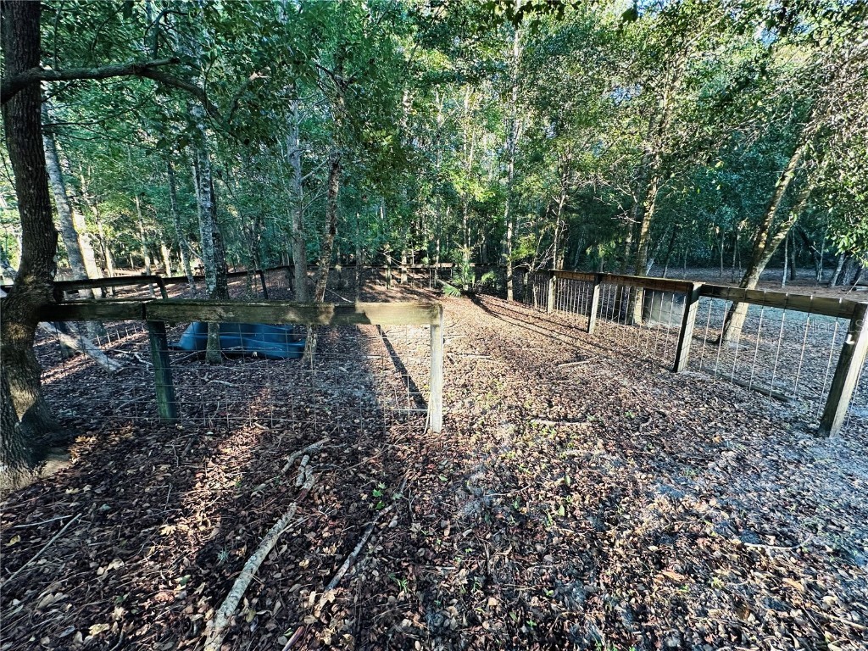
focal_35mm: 14
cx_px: 434
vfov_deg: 85.7
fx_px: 351
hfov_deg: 102.1
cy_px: 326
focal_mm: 2.22
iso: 125
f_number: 2.2
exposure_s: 1/99
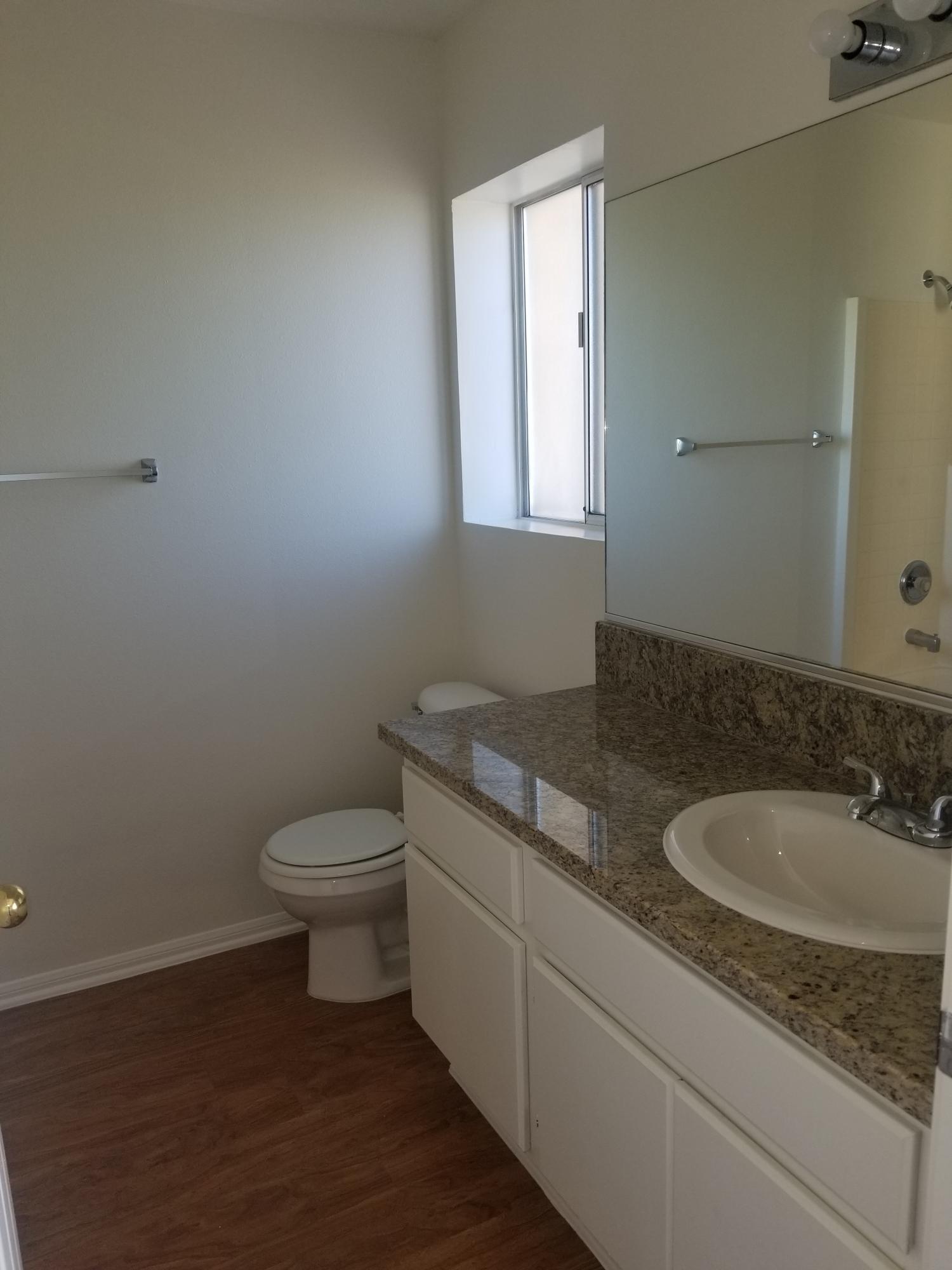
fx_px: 953
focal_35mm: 26
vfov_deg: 67.3
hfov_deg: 53.1
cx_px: 476
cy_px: 635
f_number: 1.7
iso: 64
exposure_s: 1/120
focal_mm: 4.3
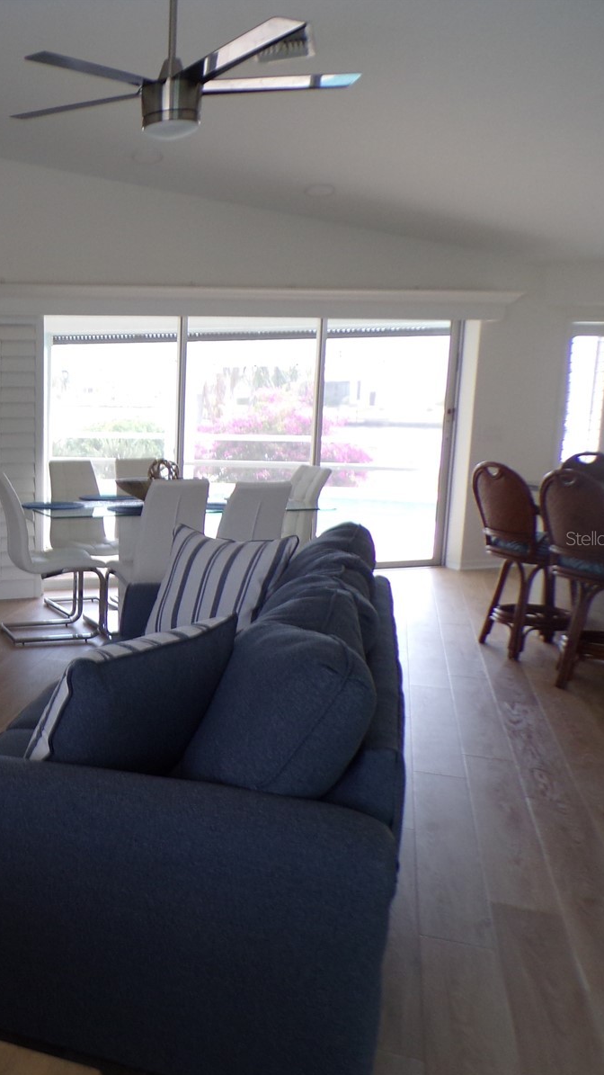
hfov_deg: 30.1
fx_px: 997
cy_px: 538
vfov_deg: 56.6
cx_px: -68
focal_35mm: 35
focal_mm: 4.3
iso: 112
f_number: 3
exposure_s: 1/34
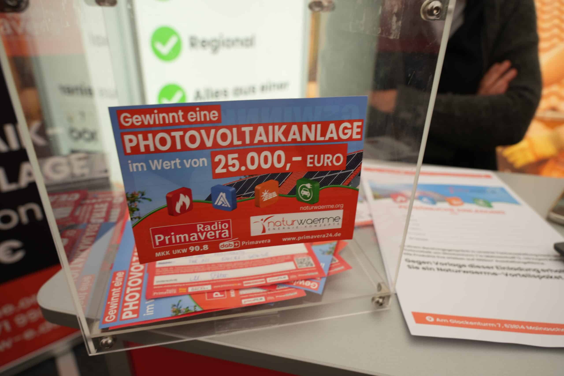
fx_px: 376
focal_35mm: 24
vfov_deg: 53.1
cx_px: 282
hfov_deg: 73.7
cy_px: 188
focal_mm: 24
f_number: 5.6
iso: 200
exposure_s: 1/40
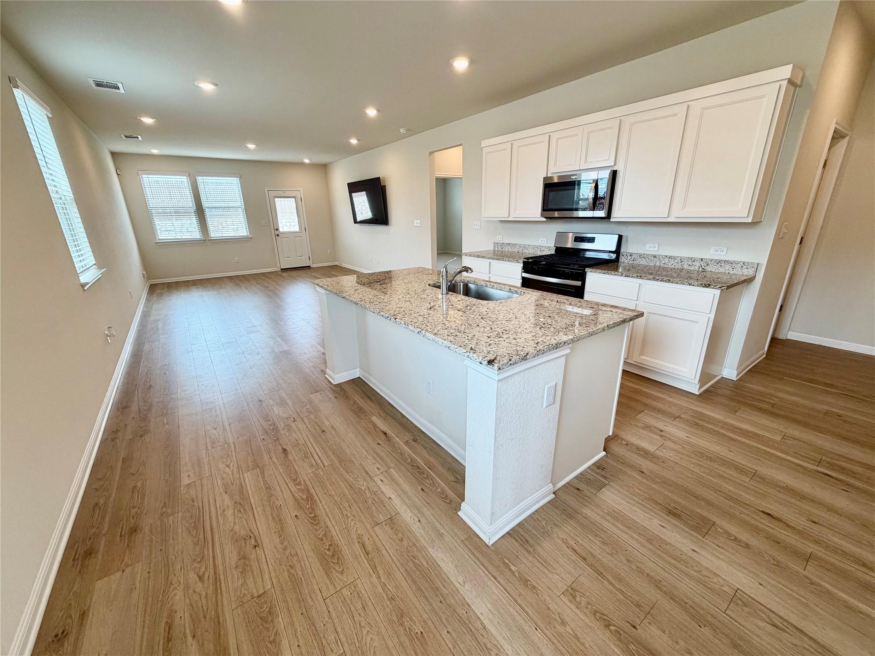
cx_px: 438
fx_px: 354
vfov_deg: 85.7
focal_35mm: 14
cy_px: 328
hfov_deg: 102.1
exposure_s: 1/120
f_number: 2.2
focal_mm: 2.22
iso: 100
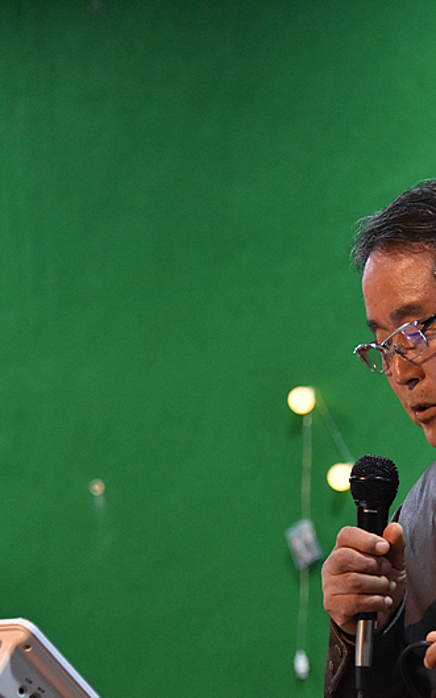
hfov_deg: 5.3
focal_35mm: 246
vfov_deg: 8.5
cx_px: 399
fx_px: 4679
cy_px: 348
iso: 5000
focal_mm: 160
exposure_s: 1/125
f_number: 5.6
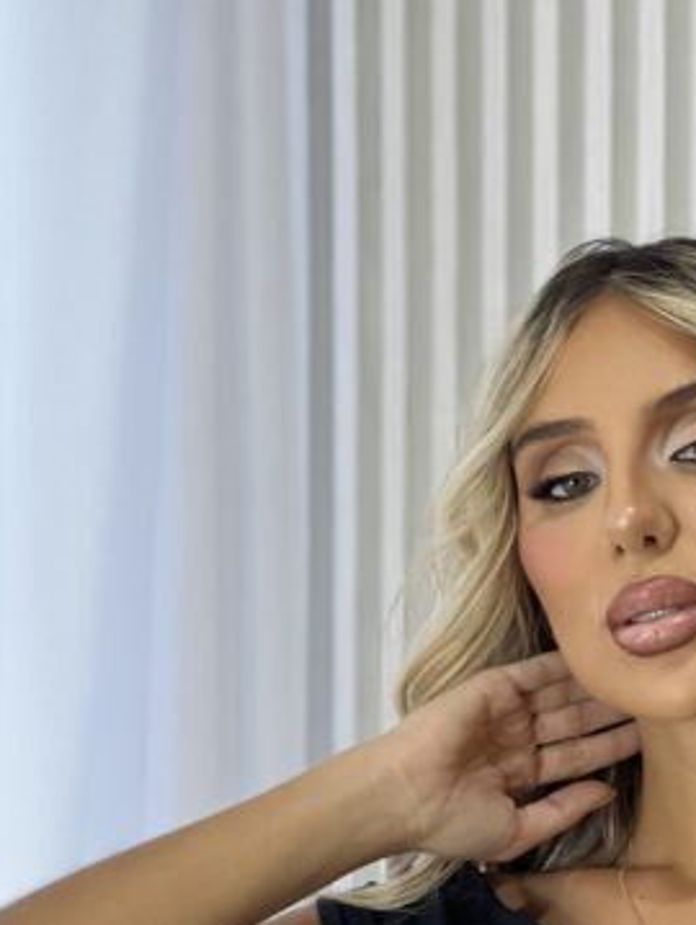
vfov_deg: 9.7
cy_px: 1194
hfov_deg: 7.4
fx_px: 5352
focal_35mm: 200
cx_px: 688
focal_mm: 9
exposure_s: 1/120
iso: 100
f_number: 2.8
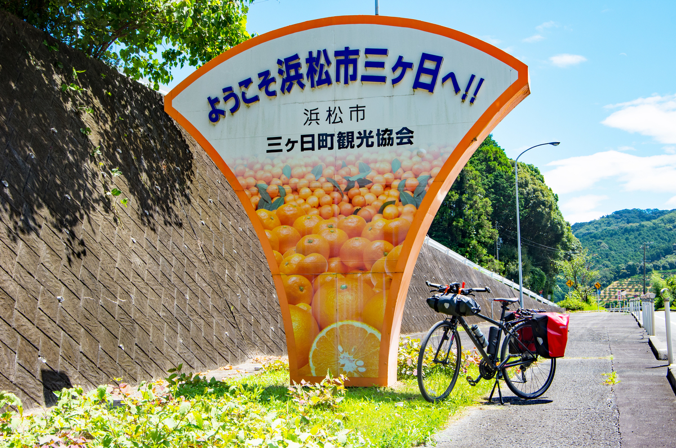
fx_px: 787
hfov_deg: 46.5
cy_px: 224
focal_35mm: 42
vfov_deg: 31.8
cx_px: 338
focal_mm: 28
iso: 160
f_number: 8
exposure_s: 1/160
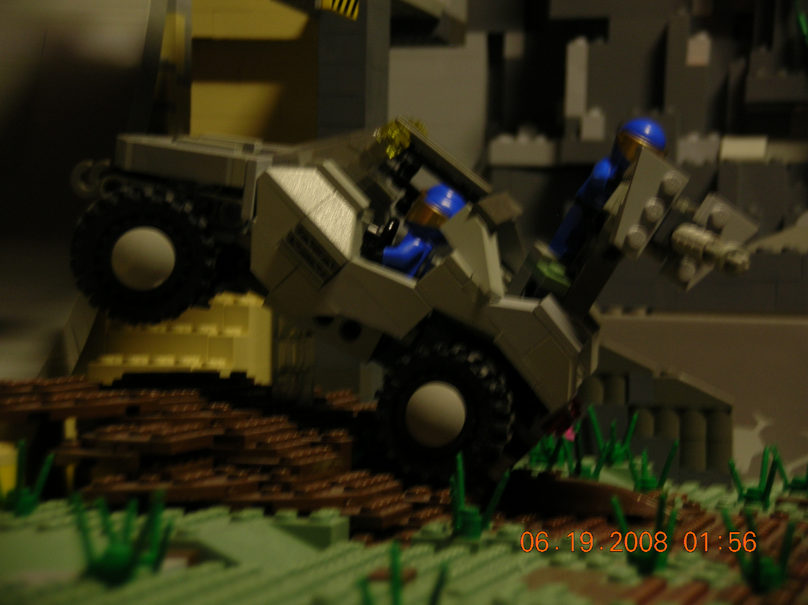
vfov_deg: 11.9
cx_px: 404
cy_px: 302
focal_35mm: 124
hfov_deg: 15.9
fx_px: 2892
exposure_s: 1
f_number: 3.6
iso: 50
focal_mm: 20.4
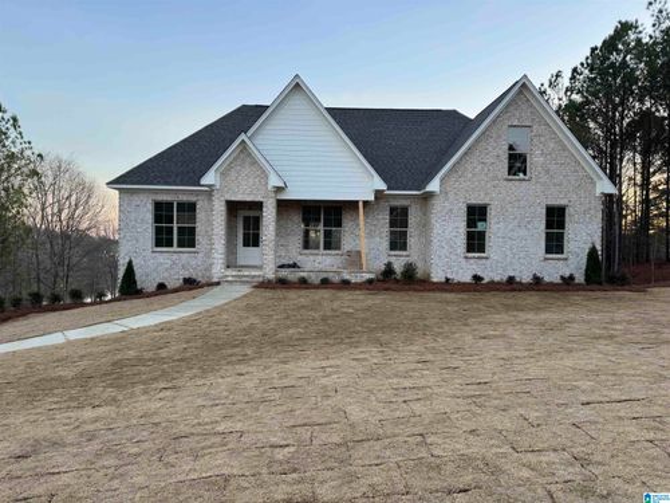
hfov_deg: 71.6
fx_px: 465
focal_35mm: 24
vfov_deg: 56.8
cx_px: 335
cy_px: 252
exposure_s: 1/97
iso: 100
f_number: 1.78
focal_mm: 6.76
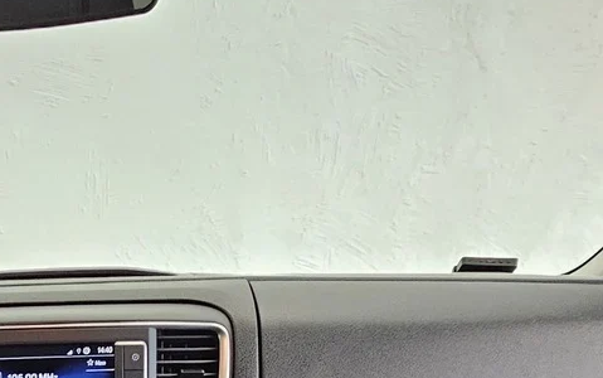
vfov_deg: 22.8
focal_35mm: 46
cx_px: -11
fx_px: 756
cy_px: 567
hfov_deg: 38.2
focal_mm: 2.2
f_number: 2.2
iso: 200
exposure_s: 1/50
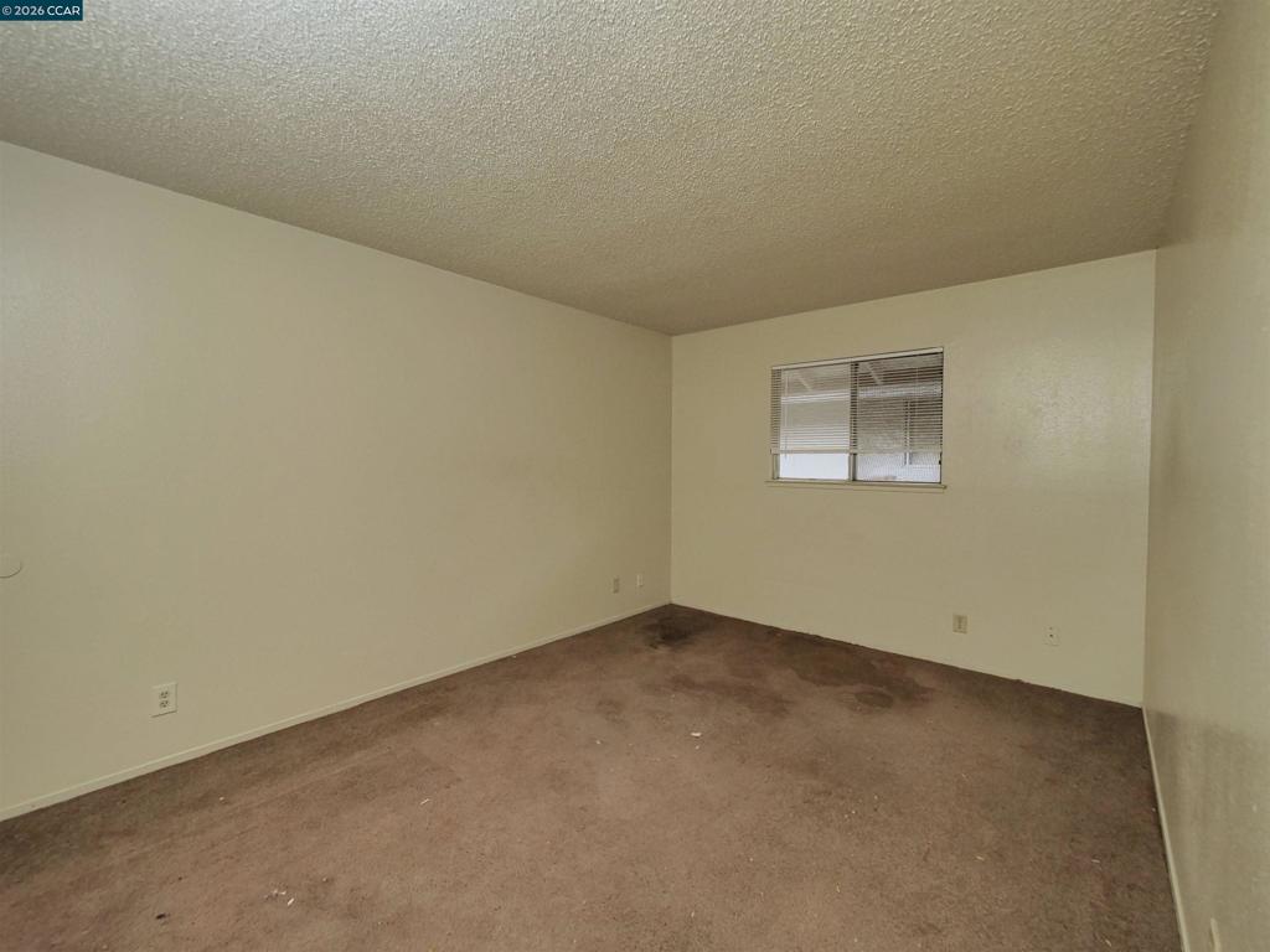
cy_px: 476
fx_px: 514
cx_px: 635
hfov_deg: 102.1
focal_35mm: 14
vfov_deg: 85.7
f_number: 4
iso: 800
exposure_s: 1/160
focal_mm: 7
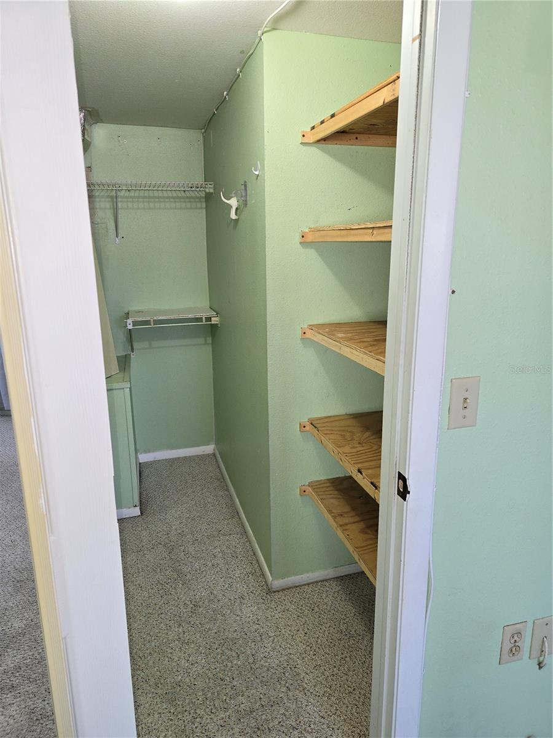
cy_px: 369
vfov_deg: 73.9
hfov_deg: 58.9
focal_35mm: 23
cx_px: 276
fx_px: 490
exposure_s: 1/60
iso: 125
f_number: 1.7
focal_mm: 6.3
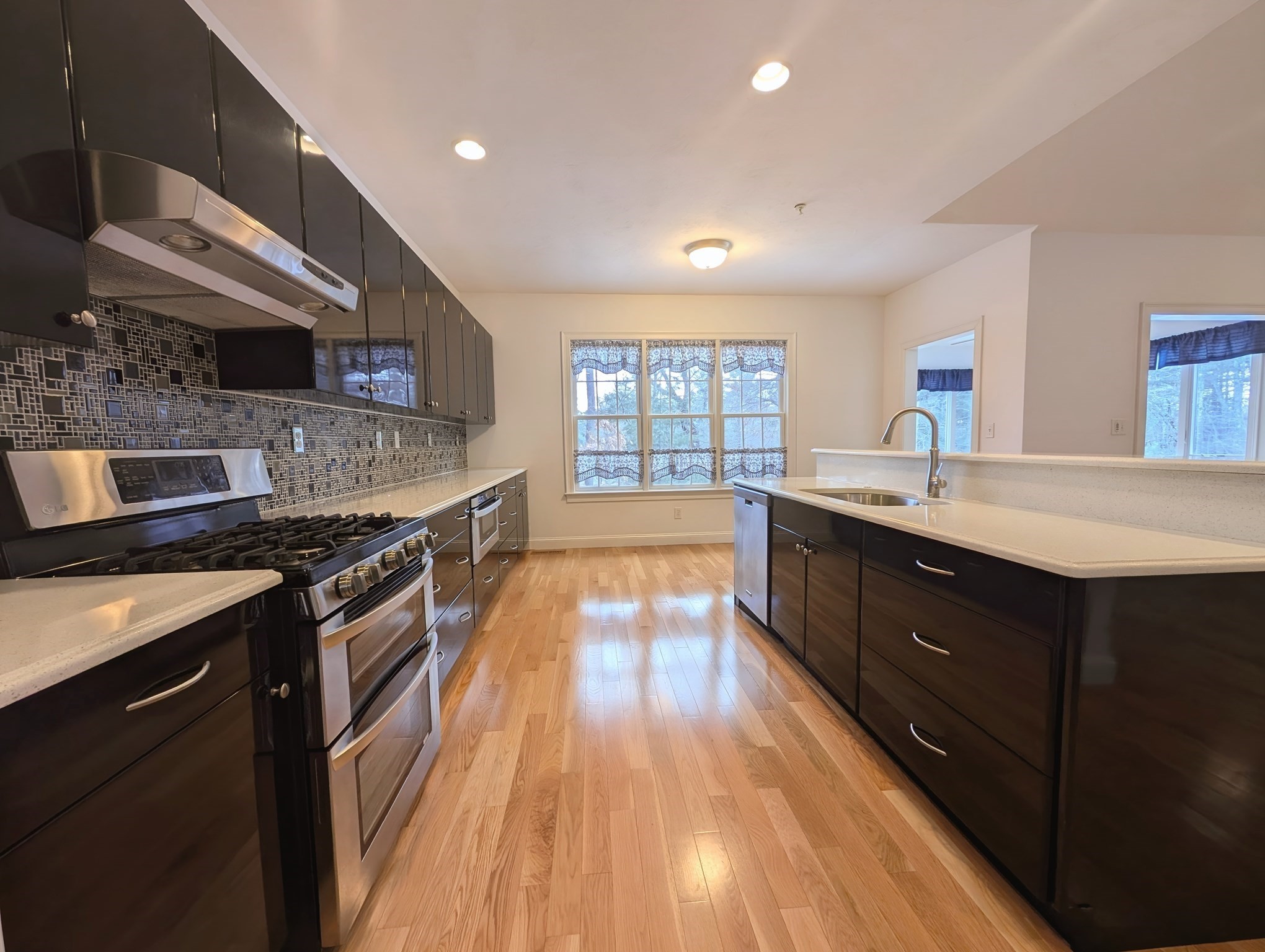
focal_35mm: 12
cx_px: 632
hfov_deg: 110.5
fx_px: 439
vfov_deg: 94.6
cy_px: 476
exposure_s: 1/120
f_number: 1.7
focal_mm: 2.02
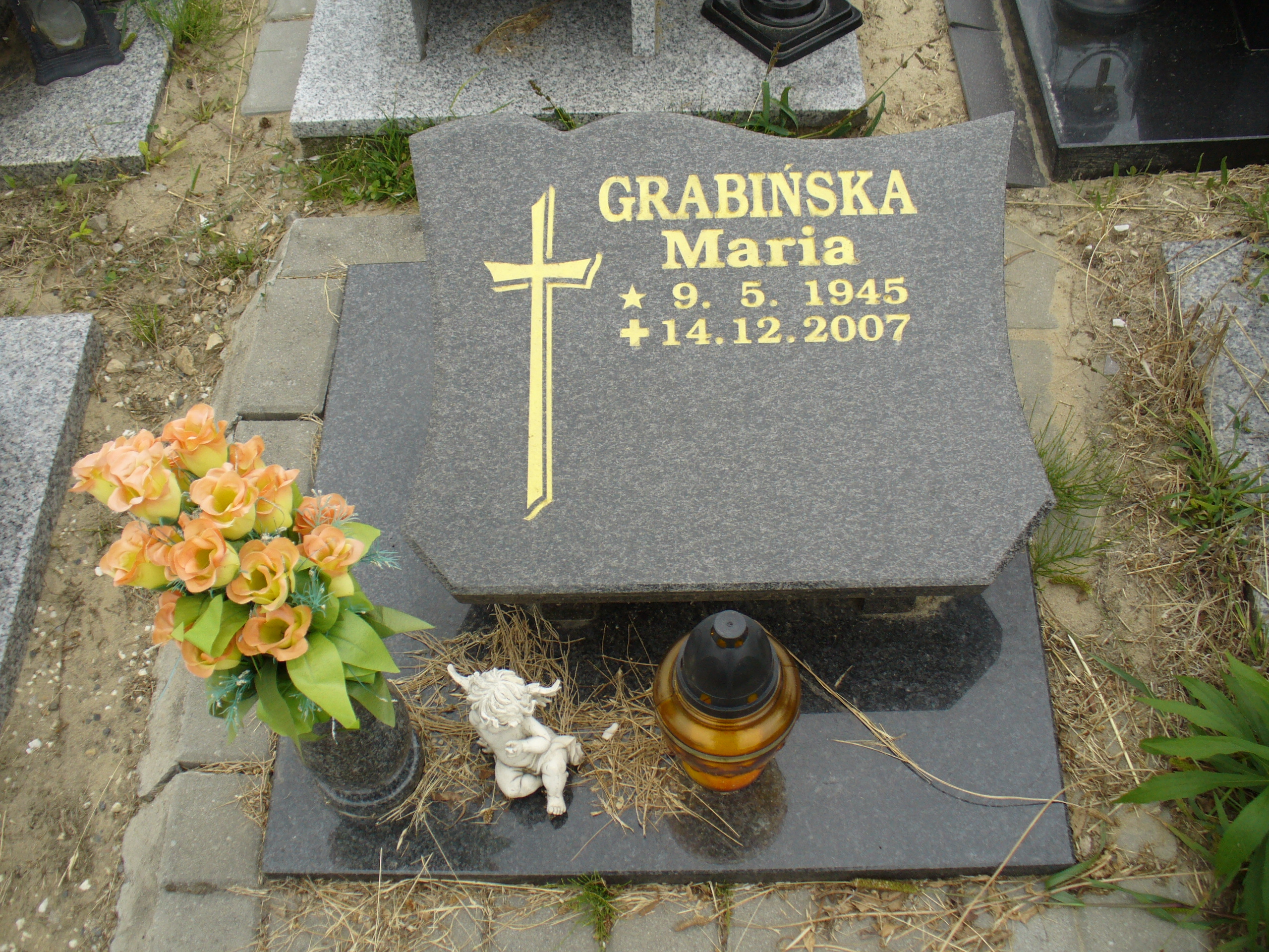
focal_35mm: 37
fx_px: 1356
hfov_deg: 50.1
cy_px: 476
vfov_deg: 38.7
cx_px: 634
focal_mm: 6.1
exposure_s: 1/250
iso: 80
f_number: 2.8
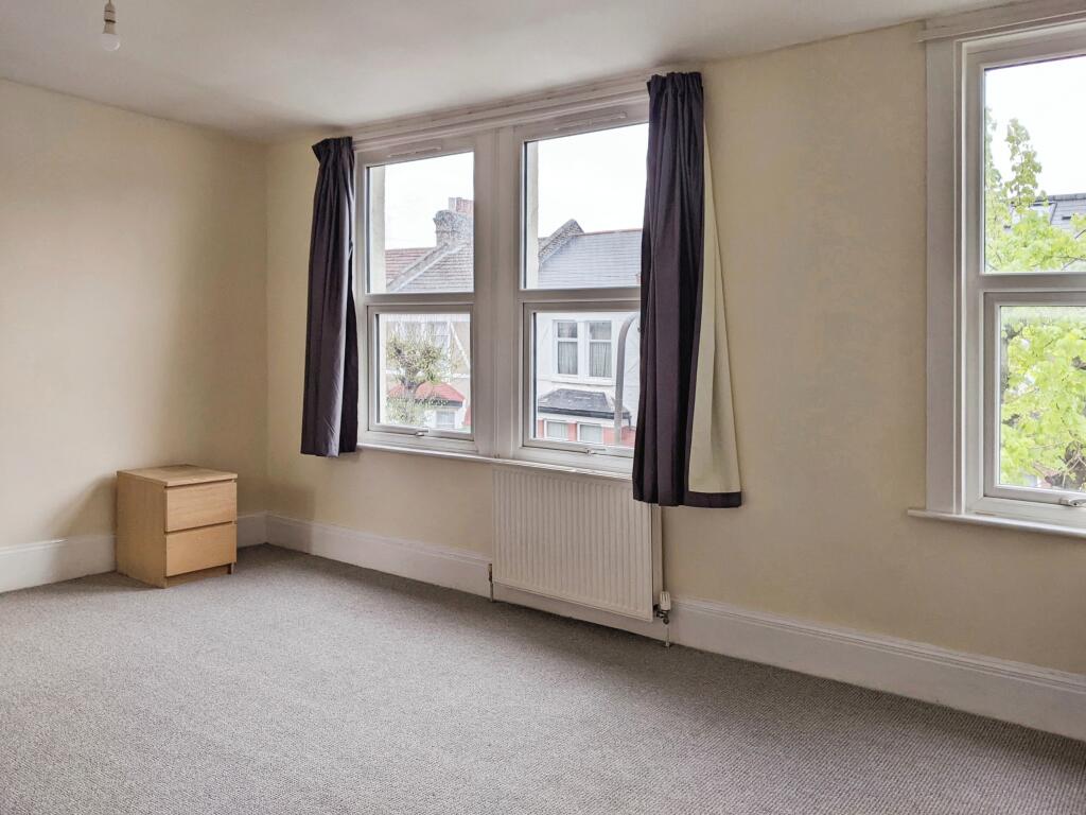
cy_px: 408
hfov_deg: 65.3
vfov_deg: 51.4
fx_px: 847
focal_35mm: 27
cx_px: 543
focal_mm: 4.44
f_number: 1.8
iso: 45
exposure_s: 1/340
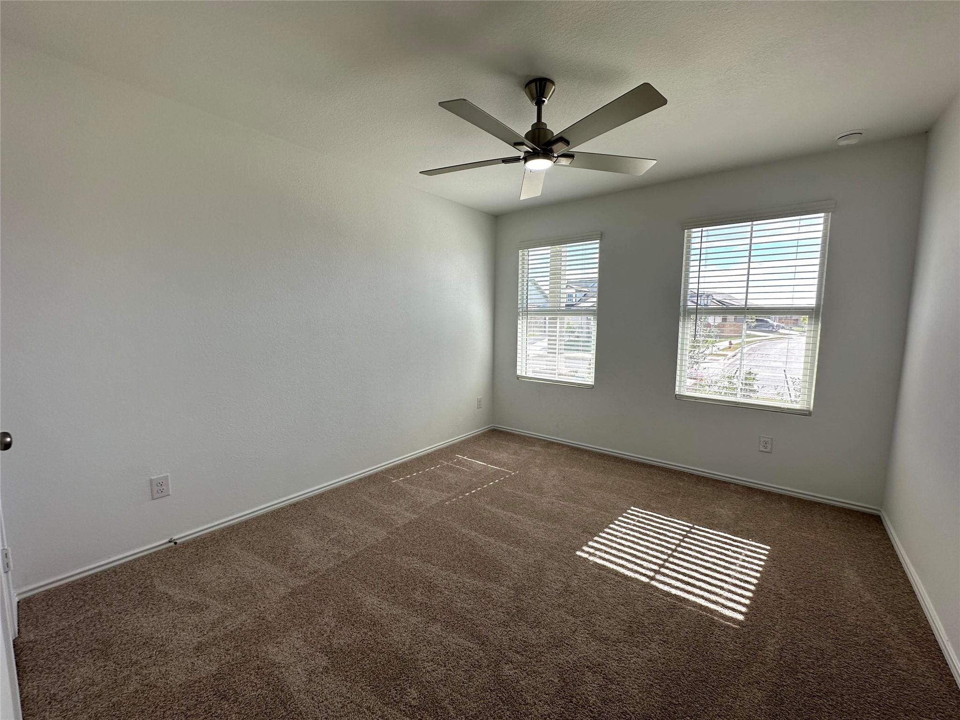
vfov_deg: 85.7
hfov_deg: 102.1
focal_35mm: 14
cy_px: 360
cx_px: 480
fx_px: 388
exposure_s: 1/282
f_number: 2.2
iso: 40
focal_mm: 2.22
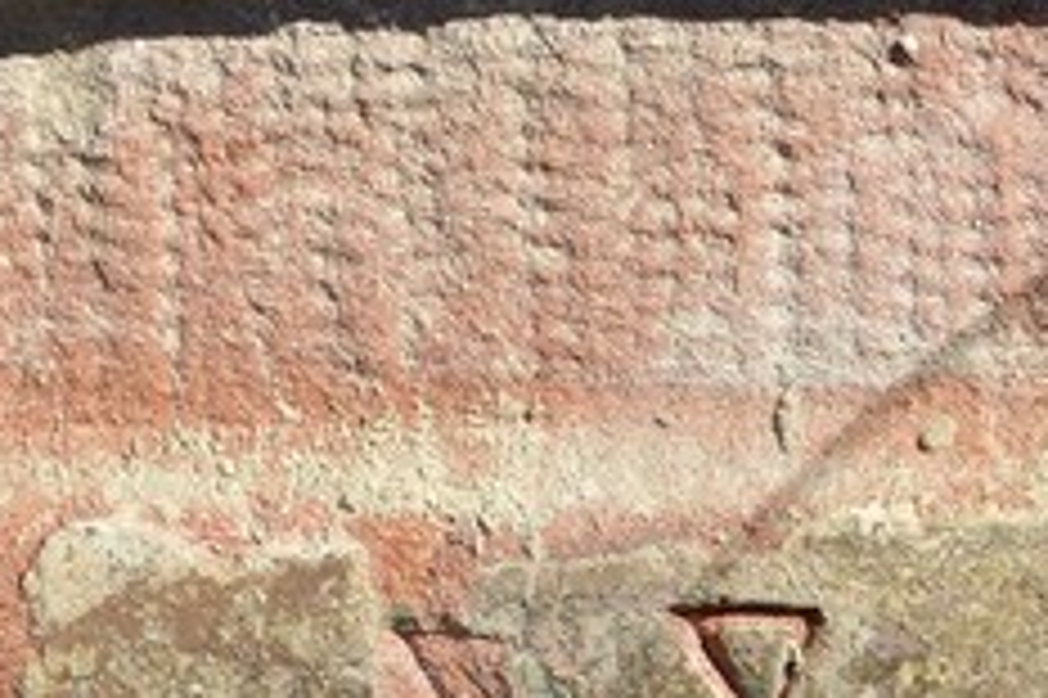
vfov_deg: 2.8
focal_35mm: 481
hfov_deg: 4.2
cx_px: 1943
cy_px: 1671
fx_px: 13992
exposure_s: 1/320
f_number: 8
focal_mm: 70
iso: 200
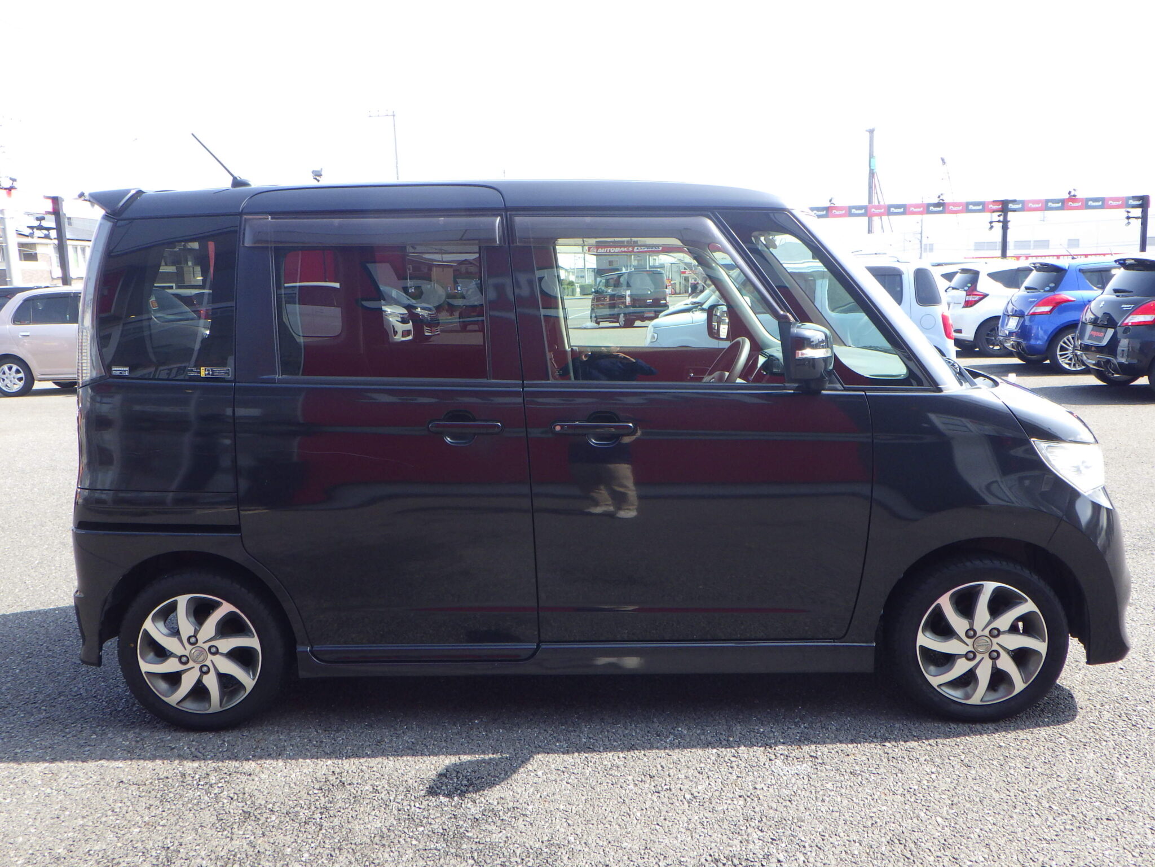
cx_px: 578
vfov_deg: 49.7
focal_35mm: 28
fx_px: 934
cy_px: 434
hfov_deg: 63.4
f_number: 4.2
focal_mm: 5
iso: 125
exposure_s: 1/200
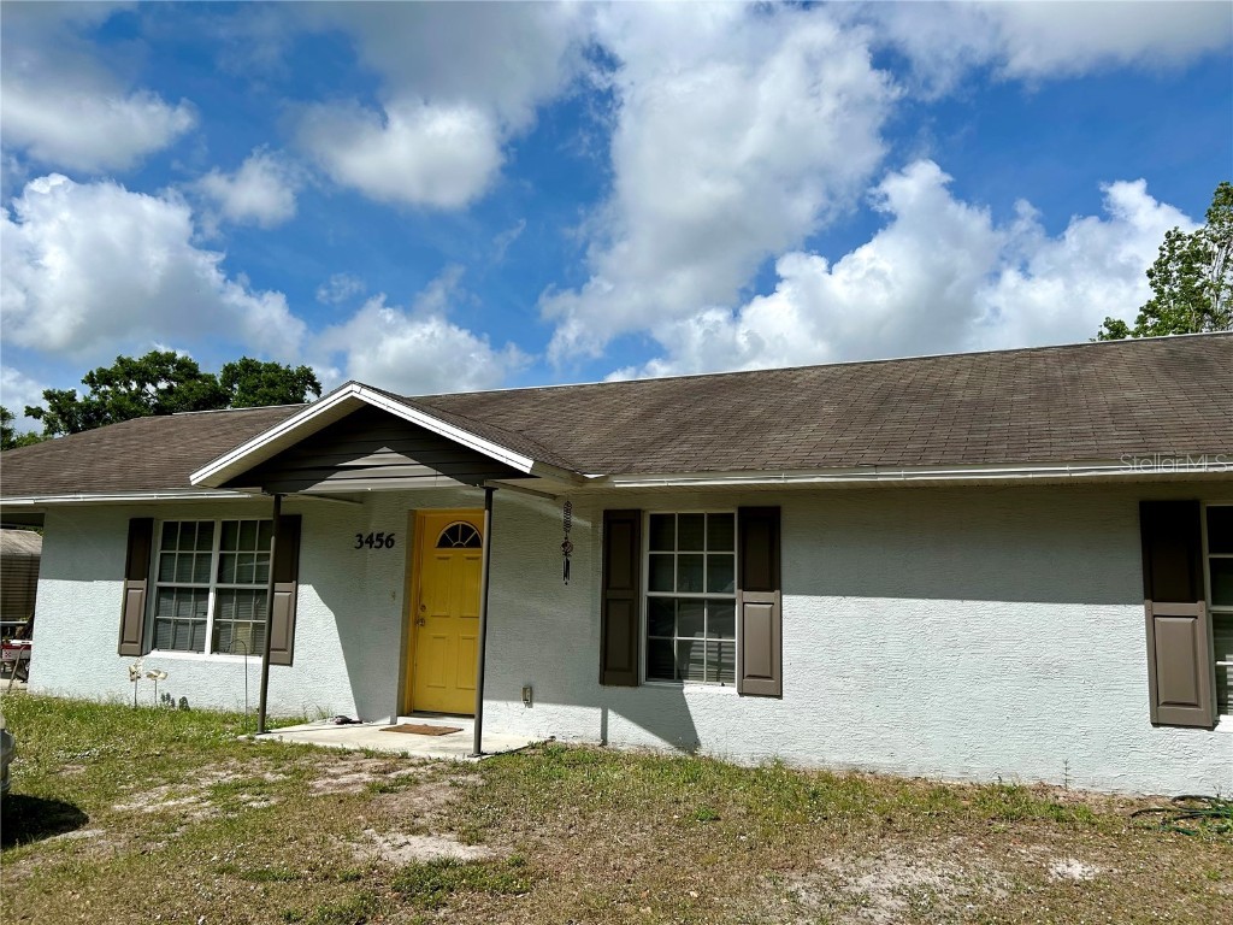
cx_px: 616
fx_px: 926
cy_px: 462
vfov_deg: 53.1
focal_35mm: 26
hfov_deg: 67.3
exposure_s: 1/6993
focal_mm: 5.7
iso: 50
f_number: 1.5
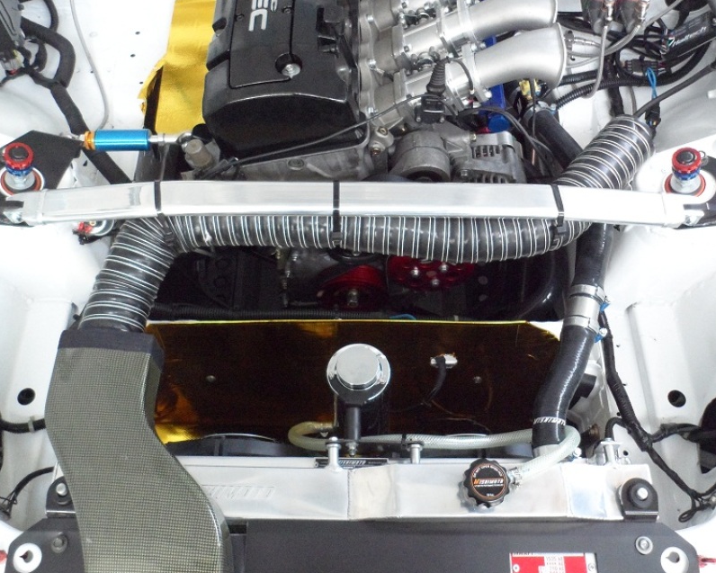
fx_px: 721
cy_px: 278
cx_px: 359
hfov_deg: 52.8
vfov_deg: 43.4
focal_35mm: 34
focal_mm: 4.9
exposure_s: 1/30
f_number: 3.3
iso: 400
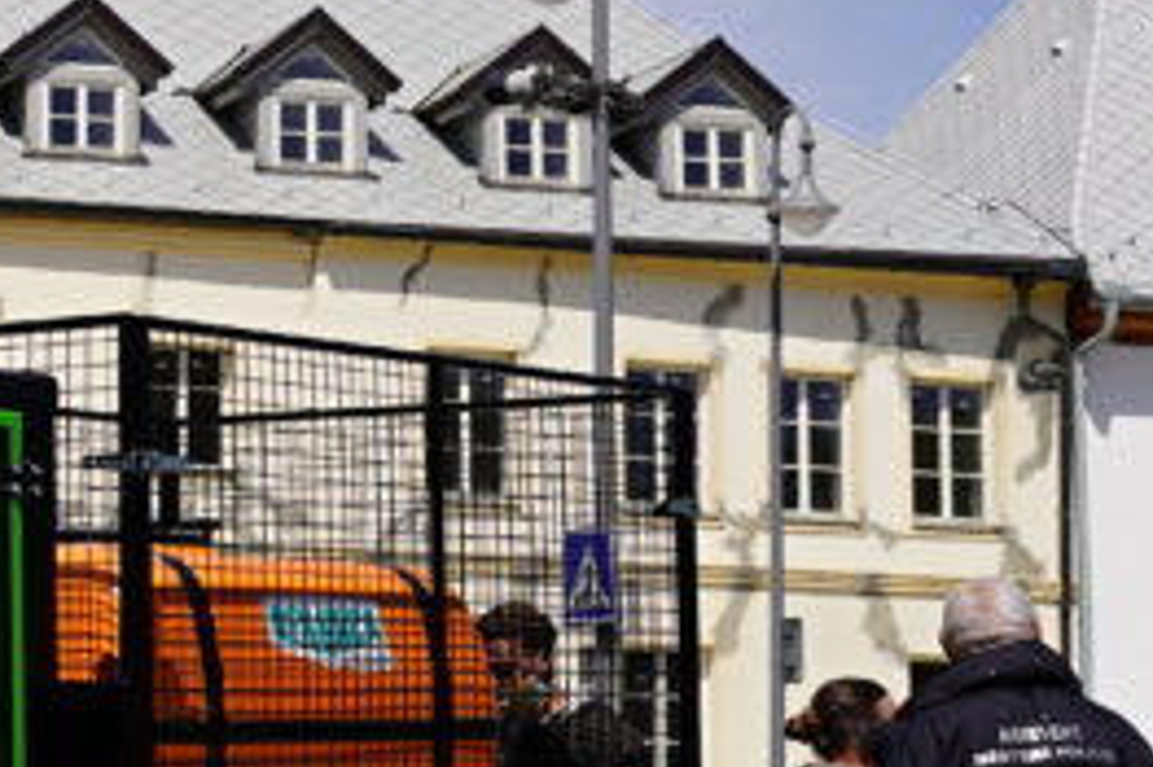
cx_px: -548
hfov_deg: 17.1
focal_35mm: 109
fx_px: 3489
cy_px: 208
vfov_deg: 12.5
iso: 100
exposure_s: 1/1250
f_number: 5
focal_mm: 28
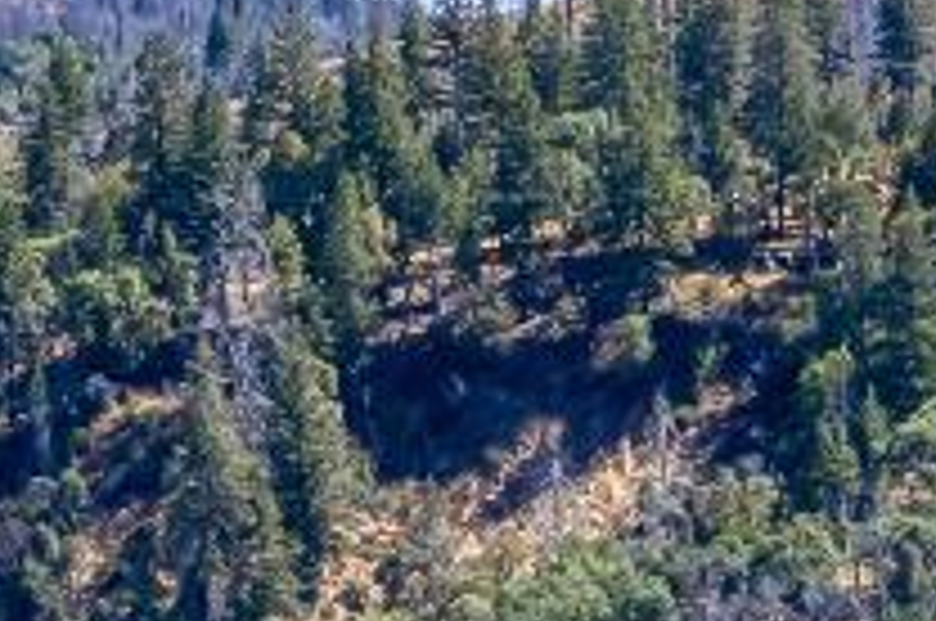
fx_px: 5244
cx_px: 850
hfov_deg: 10.1
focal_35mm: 202
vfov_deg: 6.1
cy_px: 2032
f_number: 8
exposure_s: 1/100
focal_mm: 10.26
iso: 200
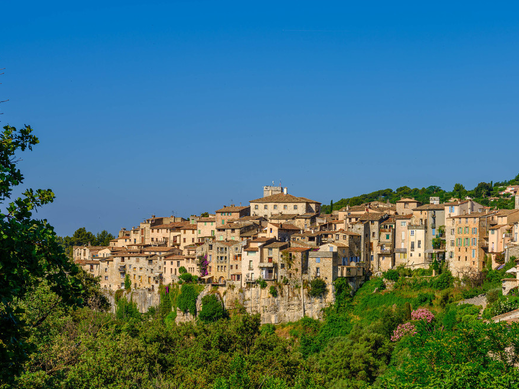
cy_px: 289
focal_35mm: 91
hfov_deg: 21.3
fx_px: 1364
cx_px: 394
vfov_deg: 16.2
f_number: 11
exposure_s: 1/125
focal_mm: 63
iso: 80
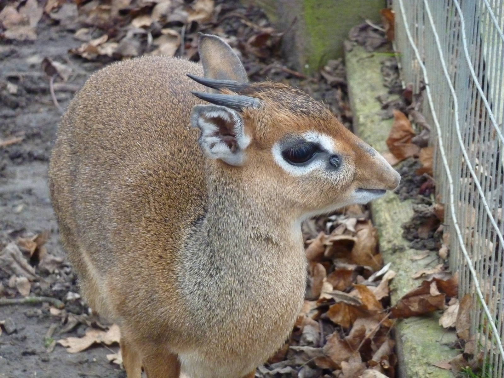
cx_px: 252
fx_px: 4368
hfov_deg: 6.6
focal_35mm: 300
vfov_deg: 5.0
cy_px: 189
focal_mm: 49.2
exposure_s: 1/100
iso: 800
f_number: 4.9
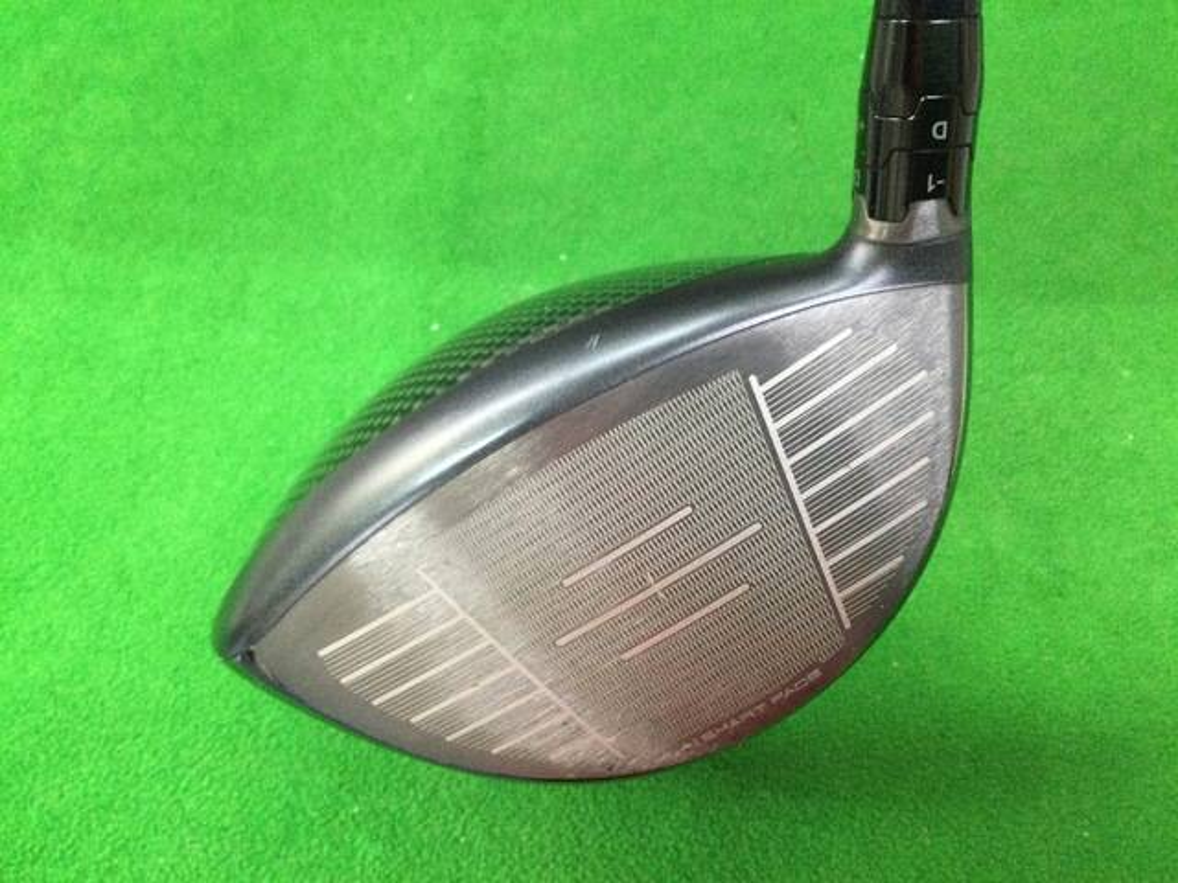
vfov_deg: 45.4
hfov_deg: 58.4
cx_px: 589
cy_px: 442
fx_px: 1055
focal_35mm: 31
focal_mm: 3.3
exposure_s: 1/30
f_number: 2.4
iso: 200
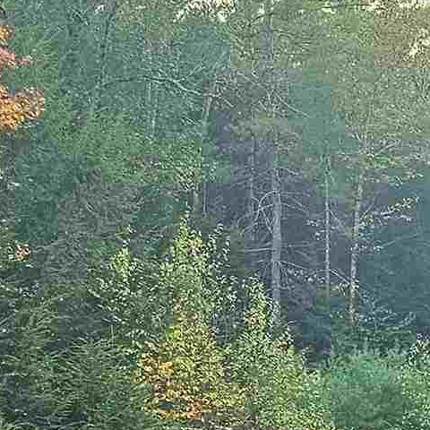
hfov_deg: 12.7
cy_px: 670
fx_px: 1827
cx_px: 646
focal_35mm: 130
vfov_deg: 12.7
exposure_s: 1/52.1
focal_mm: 6.3
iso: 200
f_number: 1.7
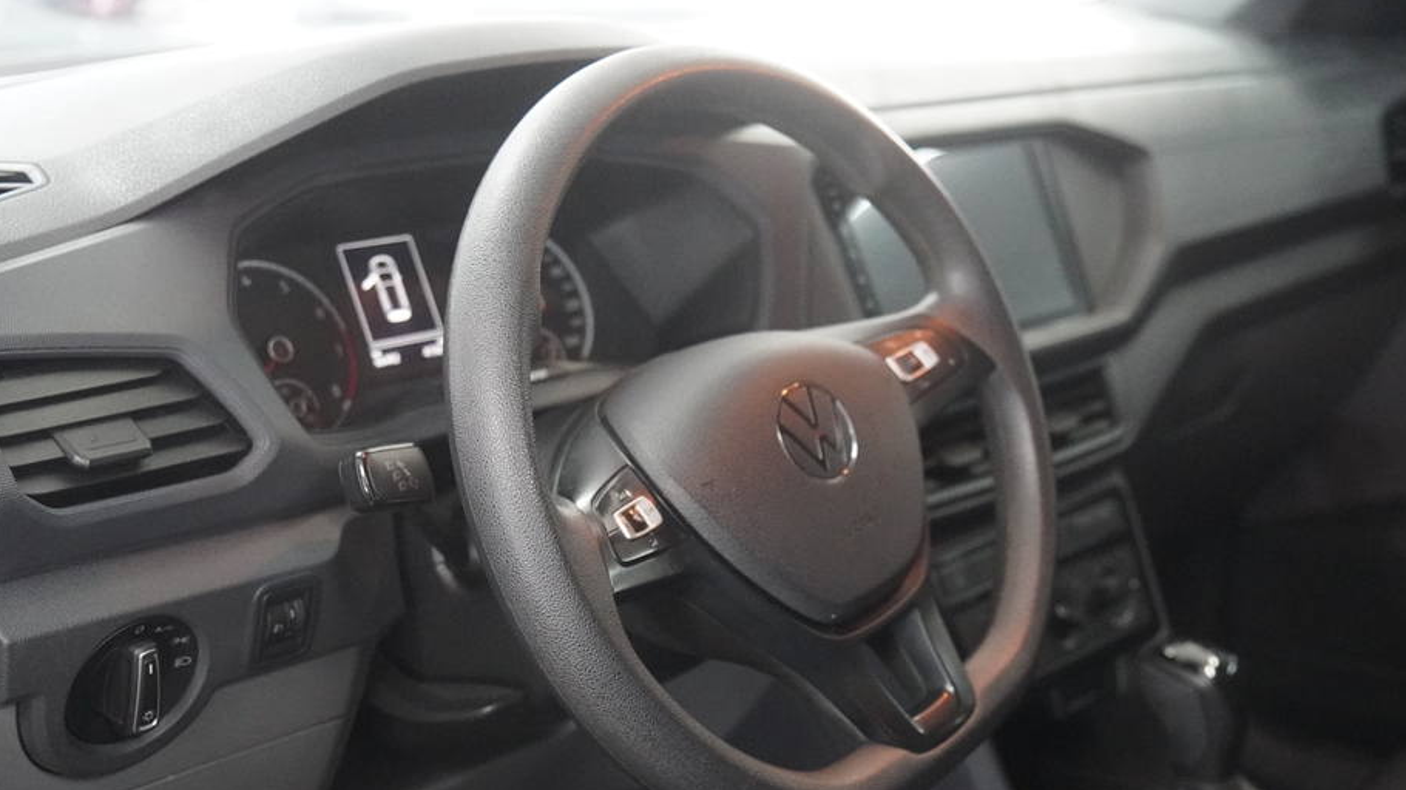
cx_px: 733
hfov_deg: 39.2
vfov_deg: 22.5
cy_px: 522
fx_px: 1976
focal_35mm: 53
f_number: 2.8
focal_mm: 30
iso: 6400
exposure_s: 1/80
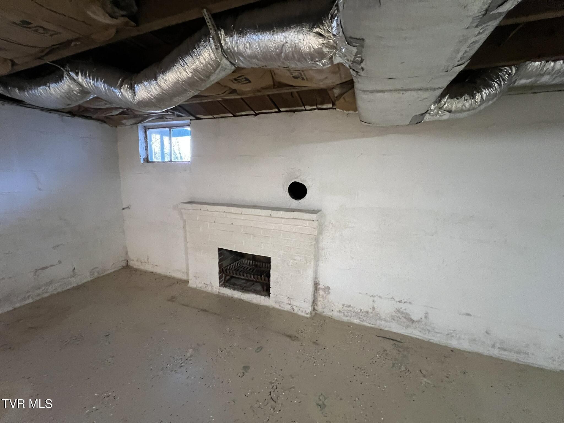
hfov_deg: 106.2
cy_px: 212
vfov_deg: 89.9
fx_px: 212
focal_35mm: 13
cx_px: 282
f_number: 1.8
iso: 800
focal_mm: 1.57
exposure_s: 1/60
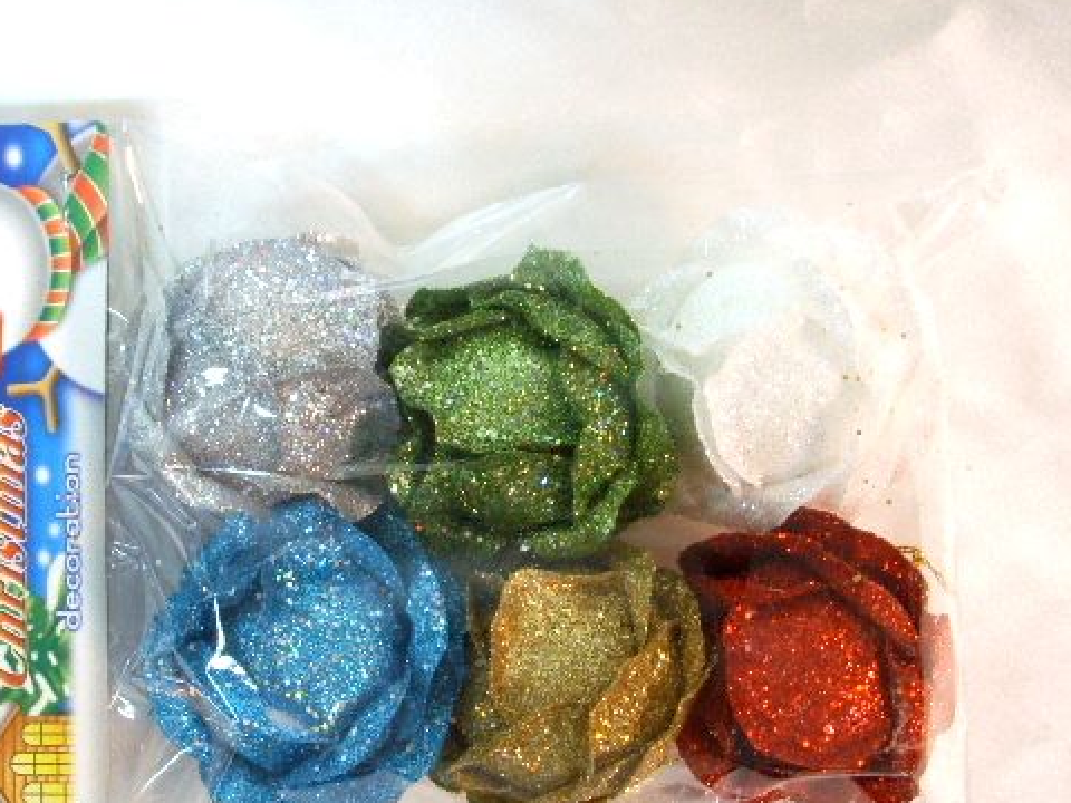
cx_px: 415
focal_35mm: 52
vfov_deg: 28.0
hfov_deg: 36.6
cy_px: 488
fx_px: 1609
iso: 150
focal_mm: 6.6
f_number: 3.5
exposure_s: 1/15
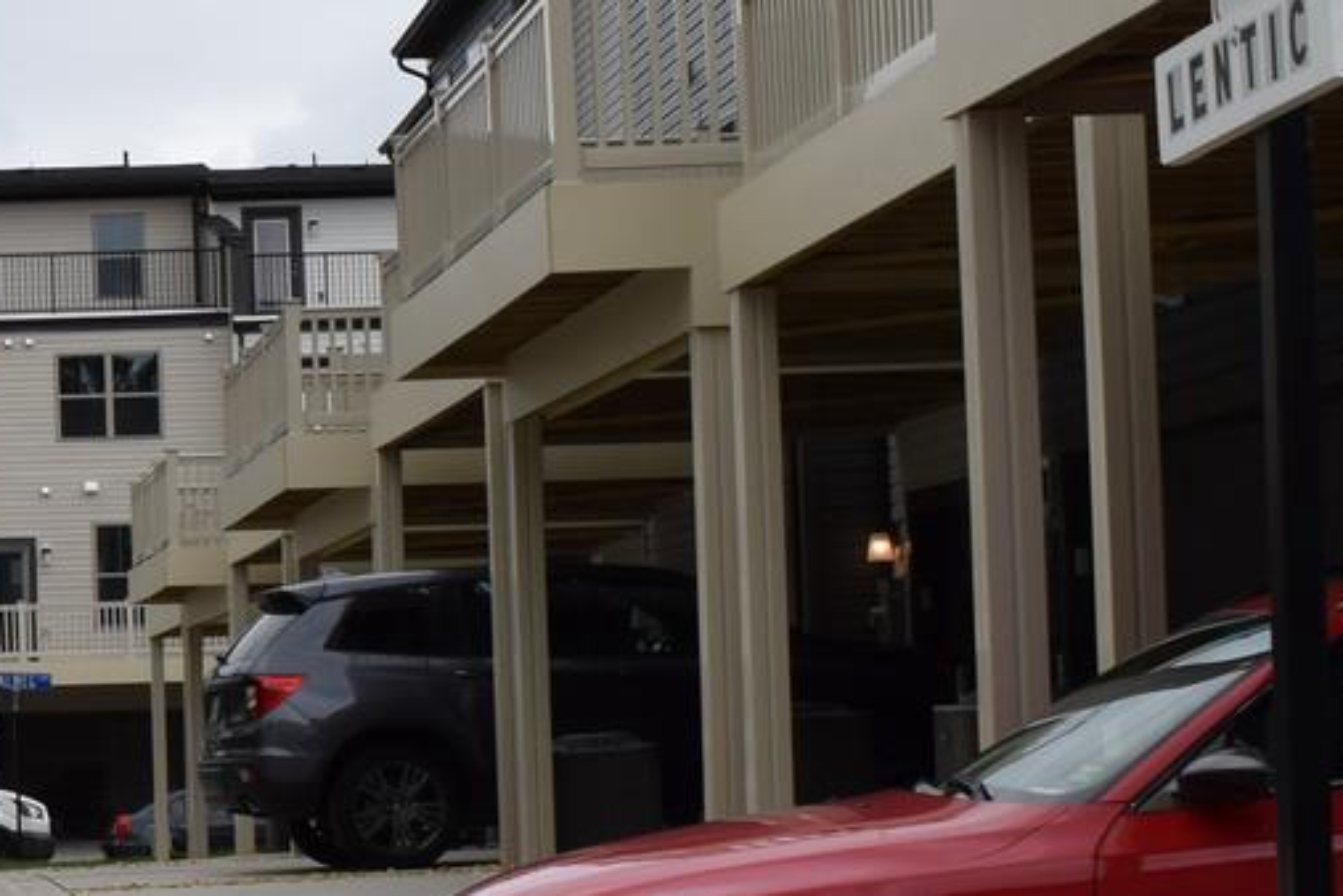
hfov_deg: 17.0
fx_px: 4066
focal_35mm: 109
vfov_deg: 12.6
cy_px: 534
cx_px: -673
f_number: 9
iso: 200
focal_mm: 18
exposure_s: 1/320
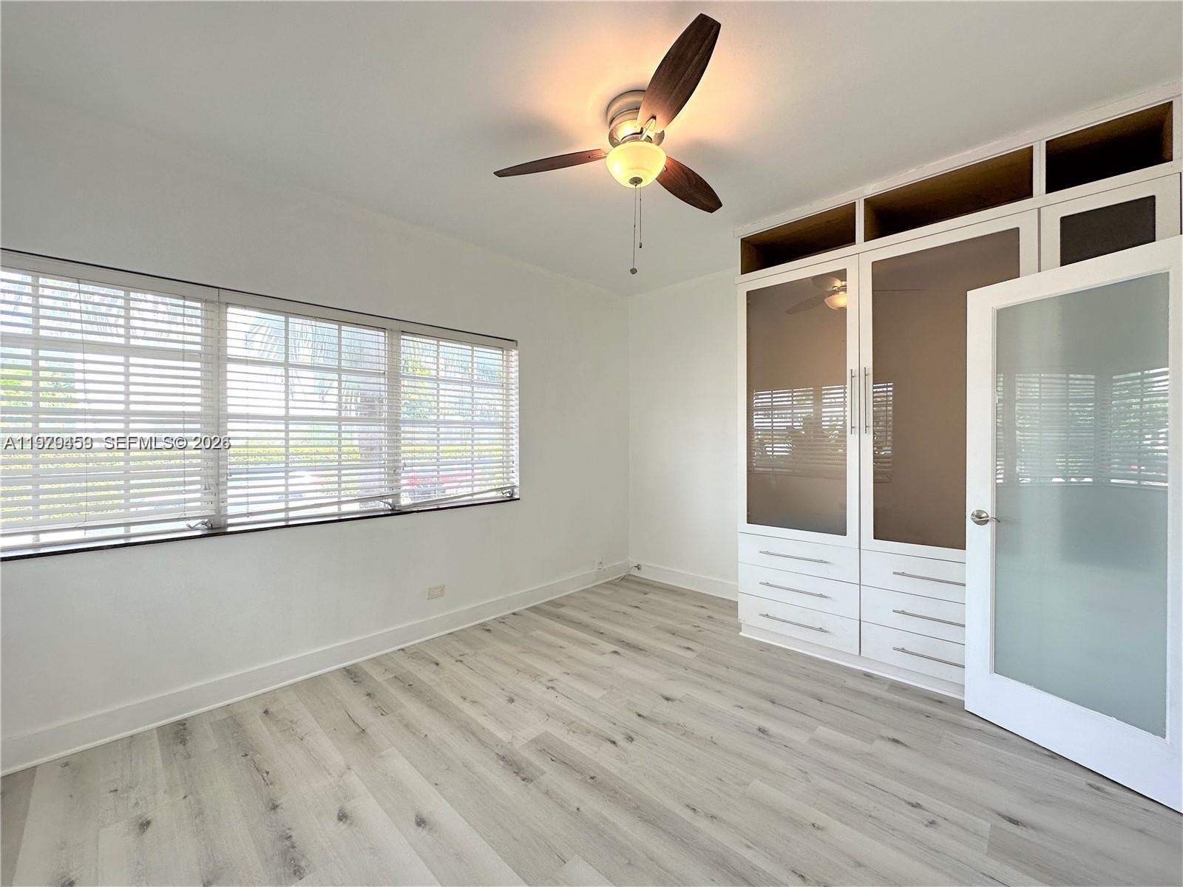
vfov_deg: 85.7
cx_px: 592
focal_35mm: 14
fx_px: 478
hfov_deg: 102.1
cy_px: 444
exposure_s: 1/120
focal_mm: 2.22
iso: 50
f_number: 2.2
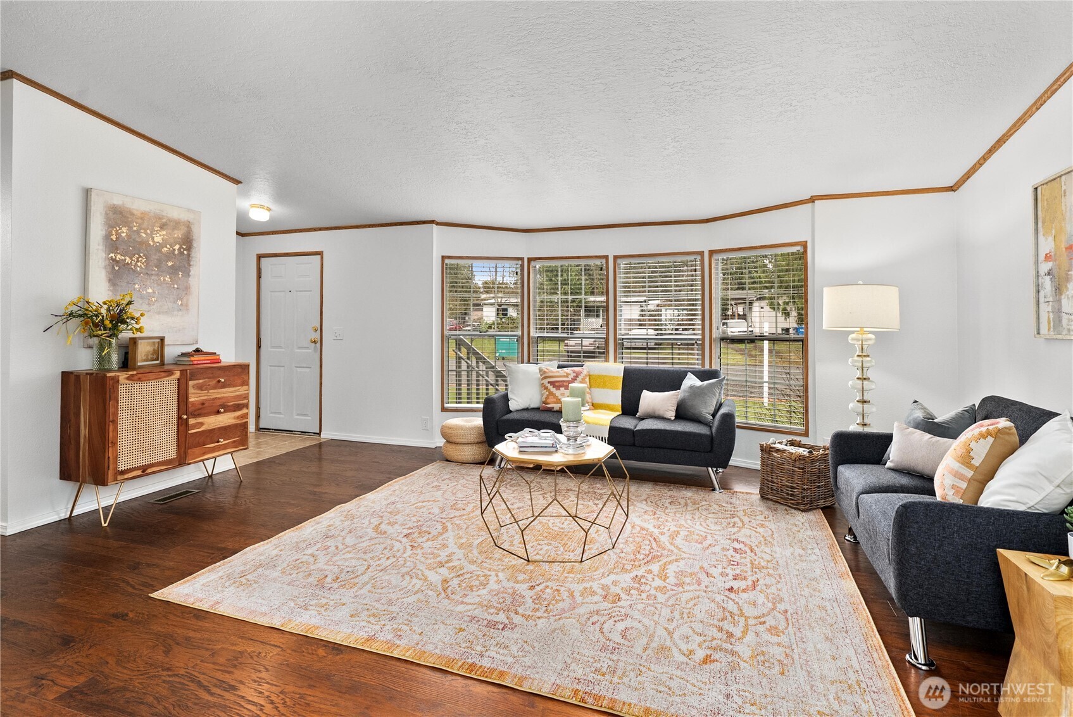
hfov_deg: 93.2
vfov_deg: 70.5
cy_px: 358
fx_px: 507
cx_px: 536
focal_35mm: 17
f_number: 7.1
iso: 1000
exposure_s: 1/8
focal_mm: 17
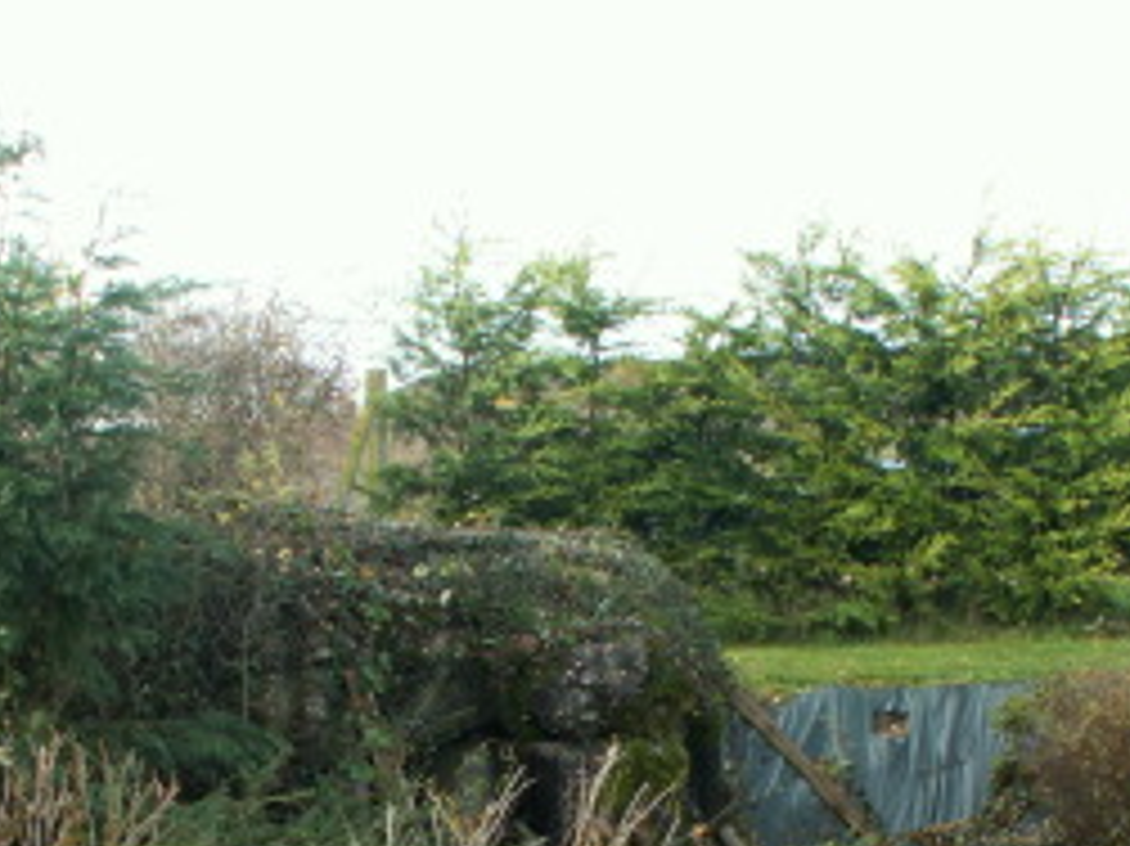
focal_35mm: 67
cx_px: 549
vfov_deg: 21.4
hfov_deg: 29.0
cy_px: 783
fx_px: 2186
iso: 50
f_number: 4
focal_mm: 5.86
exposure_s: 1/40
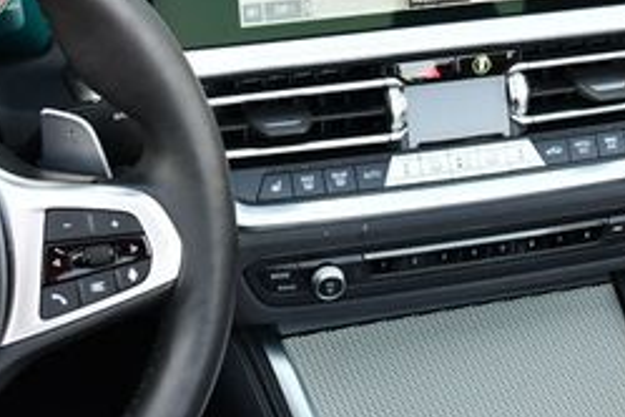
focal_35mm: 103
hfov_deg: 19.7
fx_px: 1788
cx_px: 442
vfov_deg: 13.3
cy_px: 279
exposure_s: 1/250
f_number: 3.8
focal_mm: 20
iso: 500
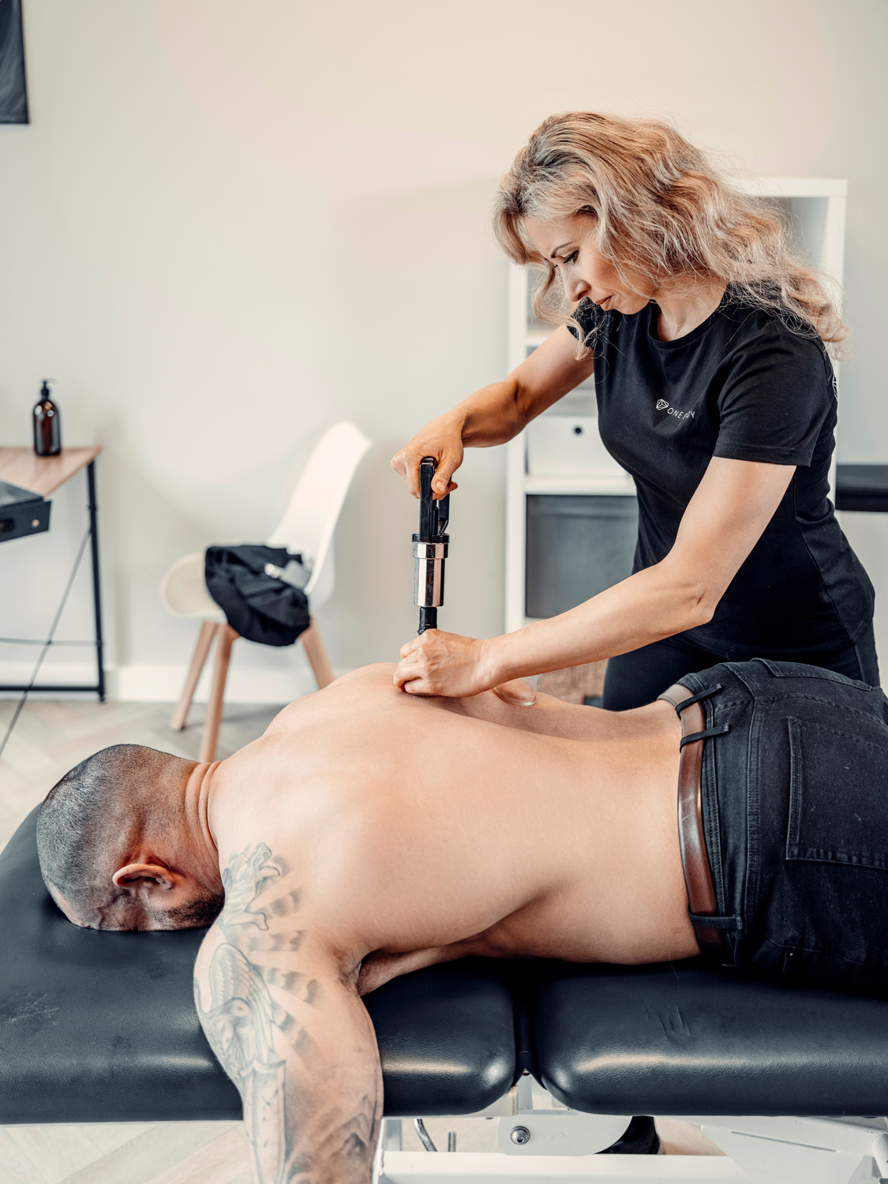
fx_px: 1231
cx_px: 444
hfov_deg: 39.7
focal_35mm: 36
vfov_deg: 51.4
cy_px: 592
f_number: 2.8
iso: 640
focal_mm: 45
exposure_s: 1/125
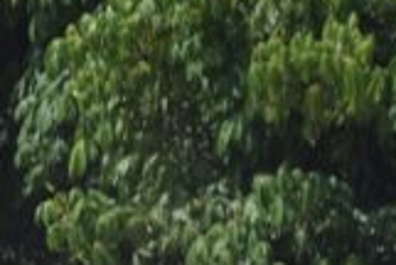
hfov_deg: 3.0
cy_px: 570
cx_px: -349
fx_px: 7450
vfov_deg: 2.0
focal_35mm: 676
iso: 220
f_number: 5.6
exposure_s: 1/500
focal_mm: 98
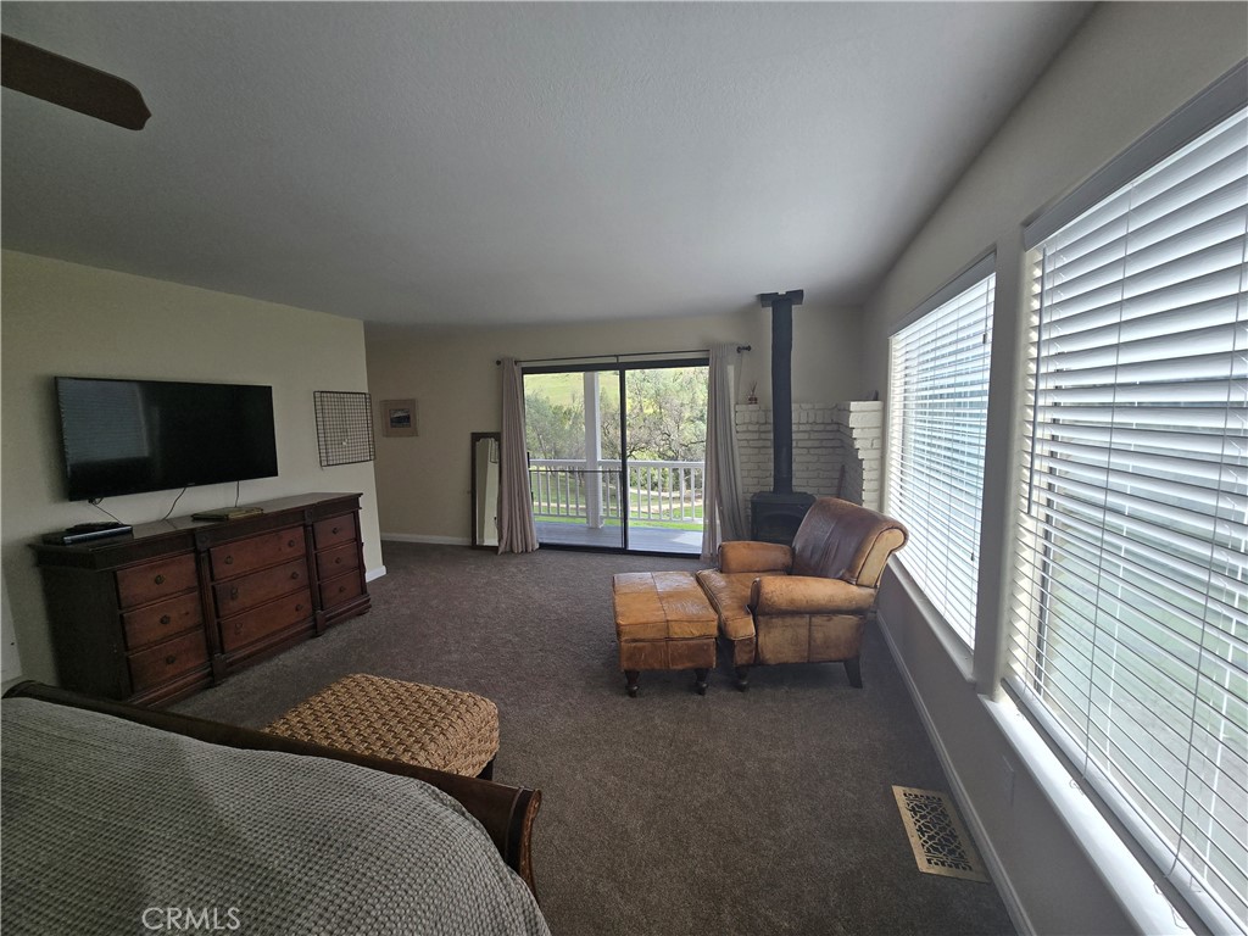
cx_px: 624
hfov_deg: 106.2
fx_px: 469
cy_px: 468
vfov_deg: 89.9
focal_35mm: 13
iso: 80
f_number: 2.2
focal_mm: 2.2
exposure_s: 1/719
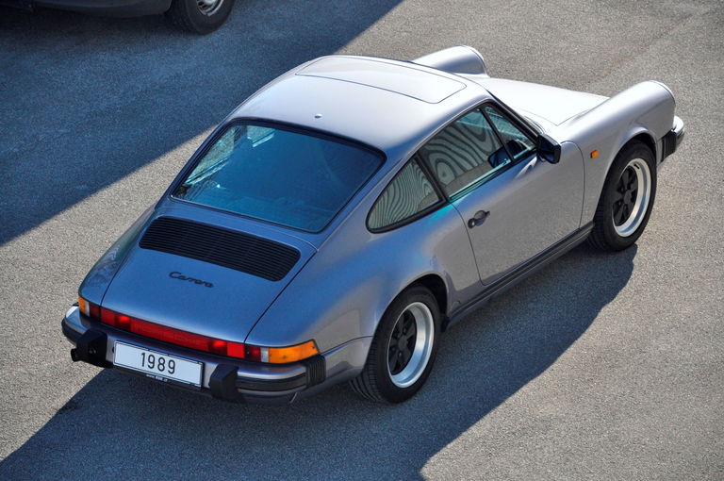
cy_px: 240
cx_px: 362
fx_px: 3163
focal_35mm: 158
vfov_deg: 8.7
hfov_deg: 13.1
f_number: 5.6
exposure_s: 1/320
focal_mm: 105
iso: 500
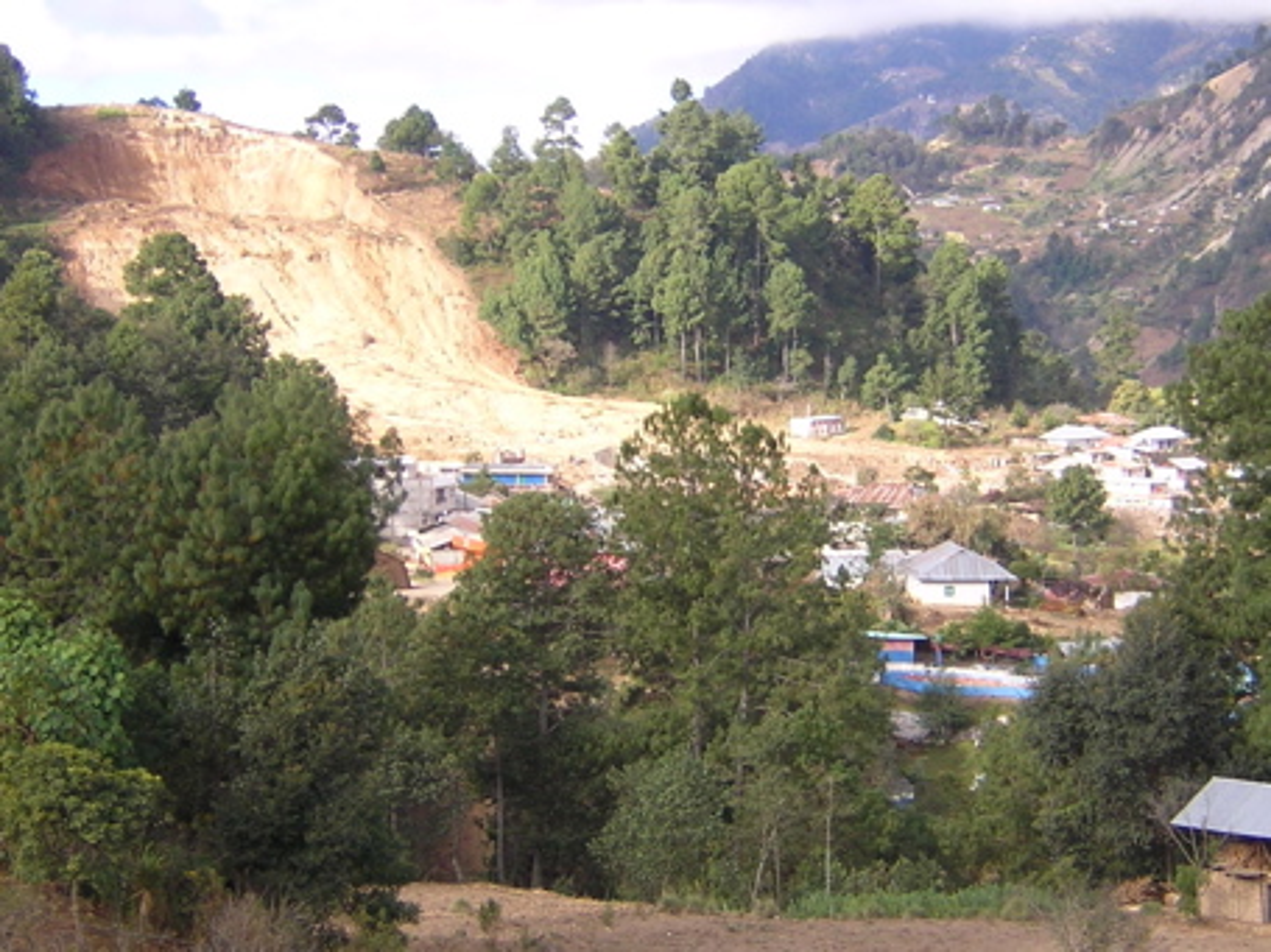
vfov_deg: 21.0
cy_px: 476
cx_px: 636
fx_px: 2570
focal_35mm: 70
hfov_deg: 27.8
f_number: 3.6
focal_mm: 9.1
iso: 100
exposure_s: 1/203
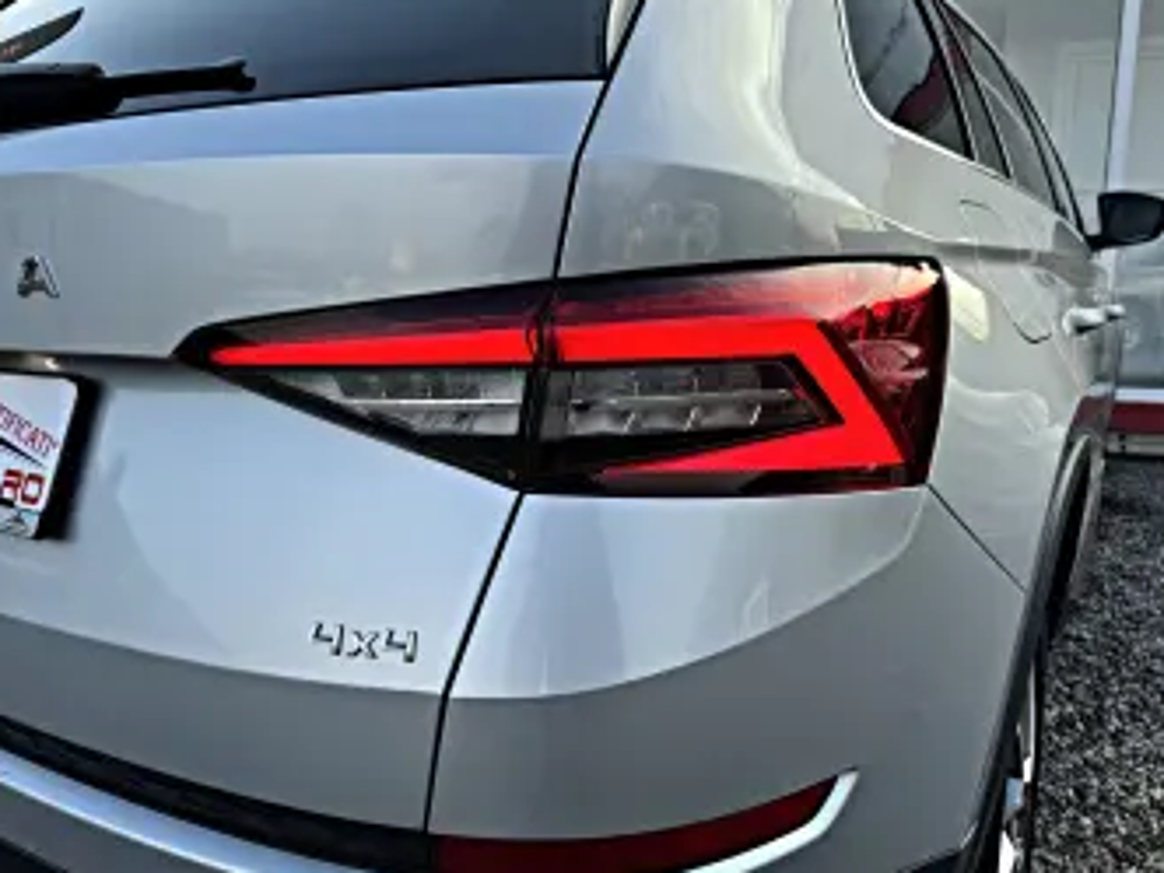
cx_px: 550
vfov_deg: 53.1
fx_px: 874
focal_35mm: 26
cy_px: 438
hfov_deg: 67.3
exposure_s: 1/925
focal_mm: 6.76
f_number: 1.78
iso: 80
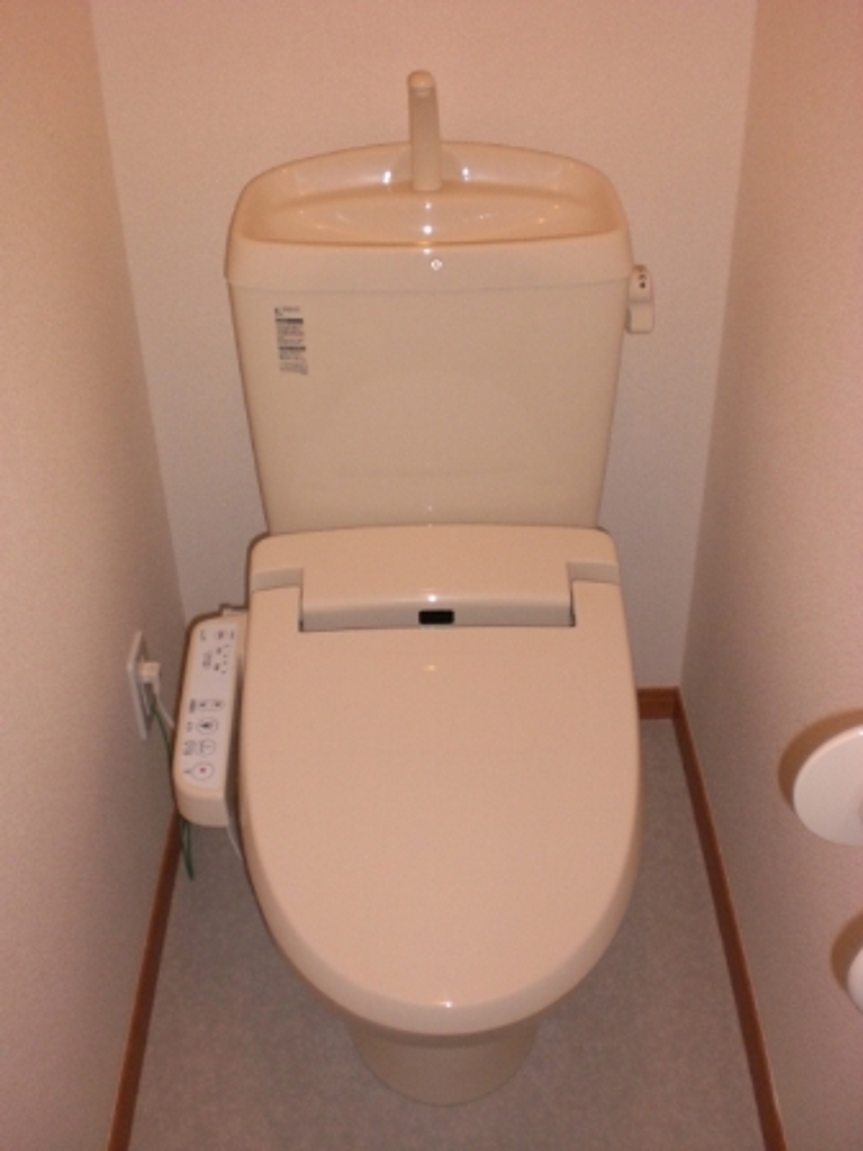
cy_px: 576
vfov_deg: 49.0
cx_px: 432
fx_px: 1263
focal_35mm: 38
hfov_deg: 37.7
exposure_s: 1/60
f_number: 3.1
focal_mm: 6.3
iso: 200
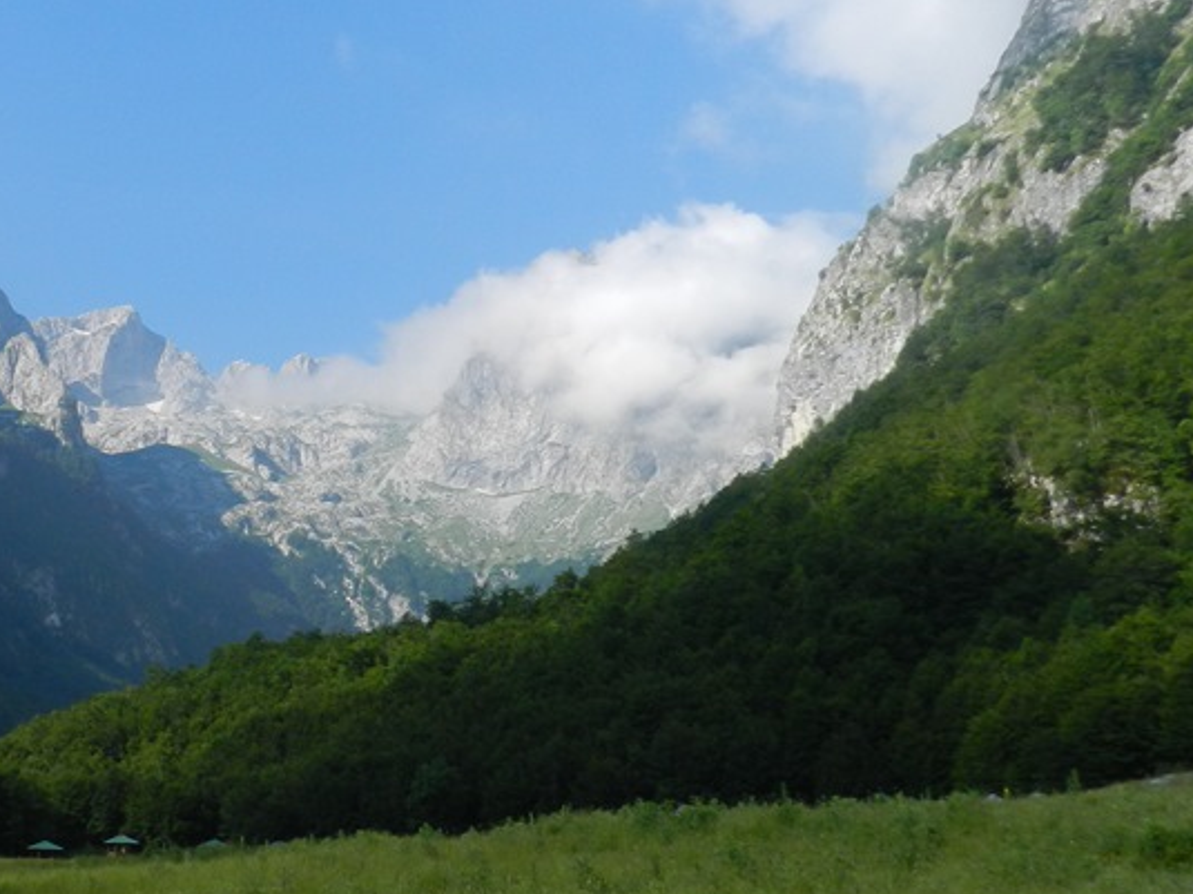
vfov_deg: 32.9
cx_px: 161
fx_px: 1516
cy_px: 424
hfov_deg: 40.3
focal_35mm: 44
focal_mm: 4
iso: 160
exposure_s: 1/800
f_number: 4
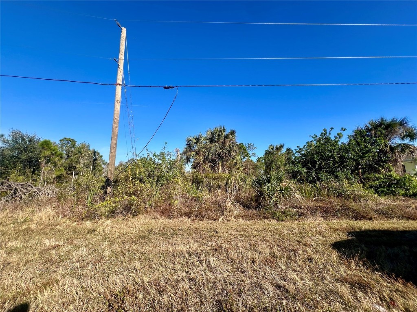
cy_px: 156
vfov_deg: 89.9
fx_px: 157
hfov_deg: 106.2
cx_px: 208
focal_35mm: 13
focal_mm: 1.57
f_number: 1.8
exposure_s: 1/1325
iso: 32
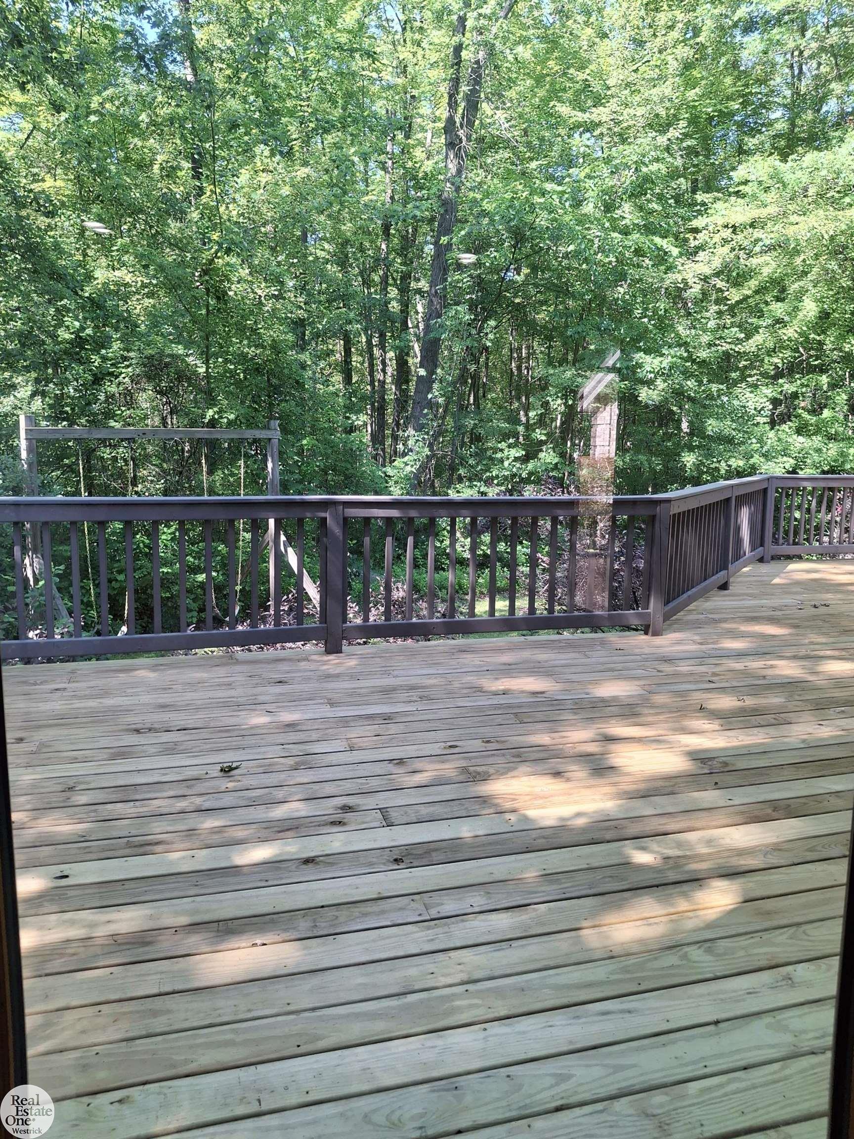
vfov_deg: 69.4
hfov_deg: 54.9
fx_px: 822
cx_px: 427
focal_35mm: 25
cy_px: 570
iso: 40
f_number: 1.8
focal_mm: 4.69
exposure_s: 1/120
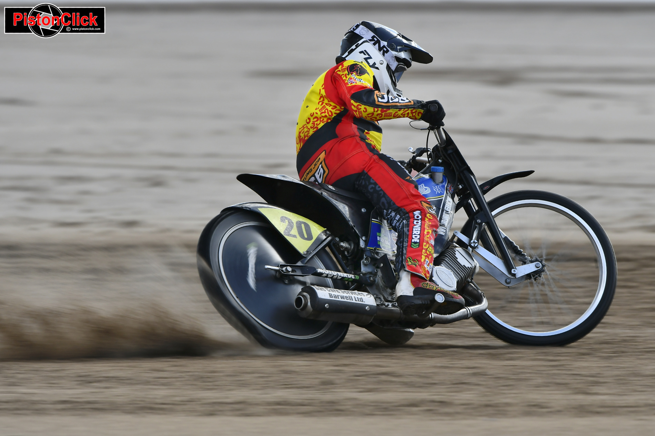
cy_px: 218
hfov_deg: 3.6
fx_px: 10368
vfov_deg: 2.4
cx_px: 328
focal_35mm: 570
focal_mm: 380
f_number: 5.6
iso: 200
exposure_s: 1/400
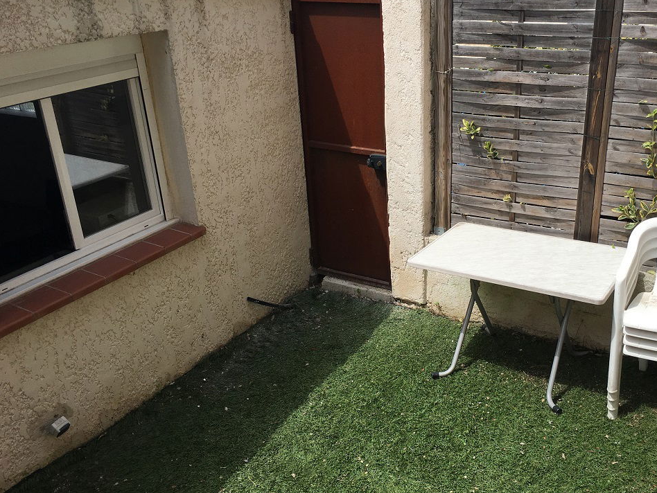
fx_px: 703
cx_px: 407
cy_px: 262
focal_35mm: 37
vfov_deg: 38.7
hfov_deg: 49.7
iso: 25
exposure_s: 1/1282
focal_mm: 4.15
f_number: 2.2
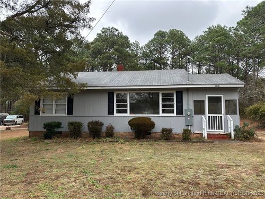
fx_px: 184
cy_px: 100
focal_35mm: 24
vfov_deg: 56.8
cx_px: 132
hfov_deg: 71.6
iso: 80
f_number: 1.78
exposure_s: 1/305
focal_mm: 6.86
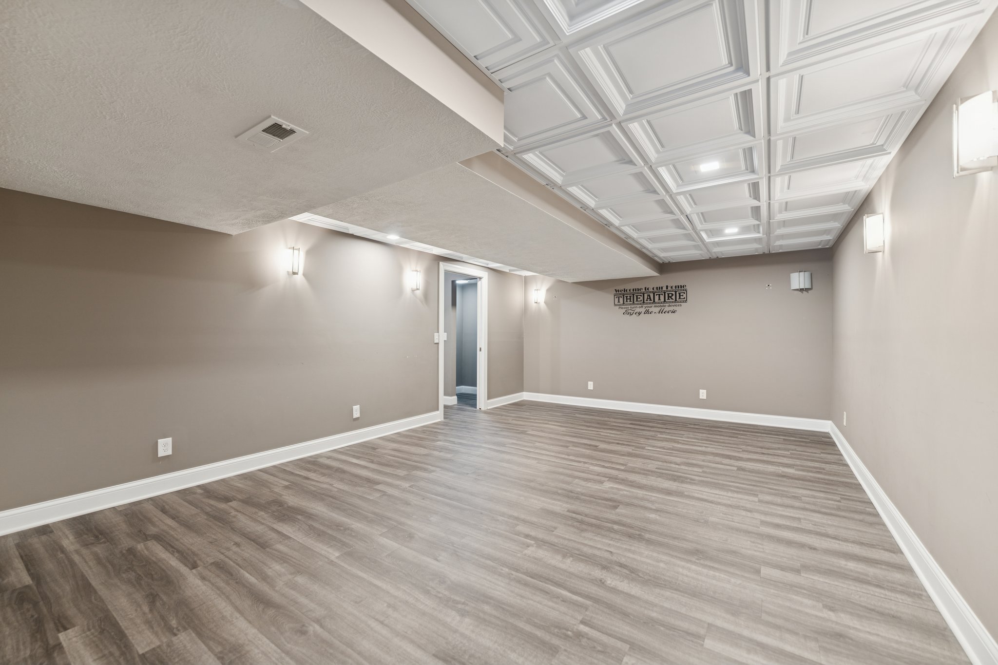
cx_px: 499
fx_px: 388
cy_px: 332
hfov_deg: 104.3
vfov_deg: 81.2
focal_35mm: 14
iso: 250
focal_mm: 14
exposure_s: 1/15
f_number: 2.8
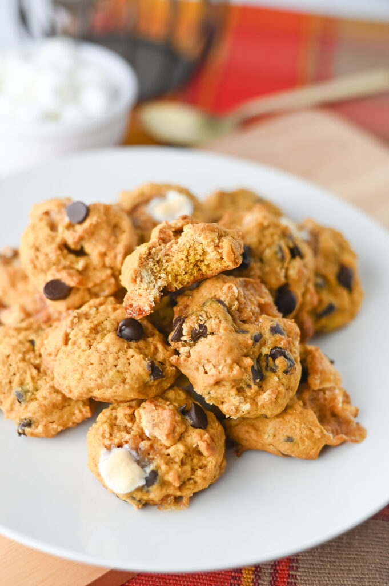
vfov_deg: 39.6
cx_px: 194
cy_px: 293
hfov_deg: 26.9
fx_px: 812
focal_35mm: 50
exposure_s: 1/160
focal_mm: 50
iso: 280
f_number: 3.2
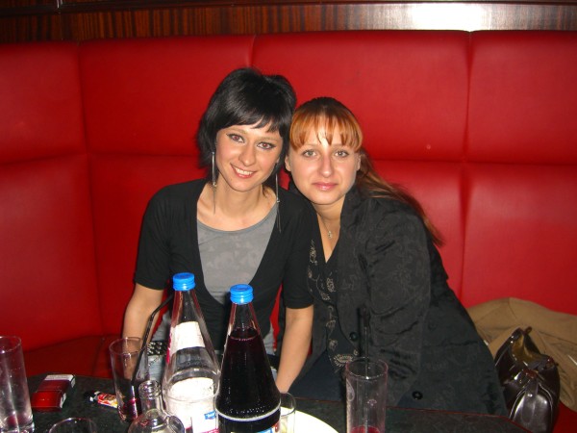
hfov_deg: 49.0
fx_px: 633
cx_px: 288
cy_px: 216
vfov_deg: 37.7
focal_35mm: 38
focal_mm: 7.9
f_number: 2.8
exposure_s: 1/60
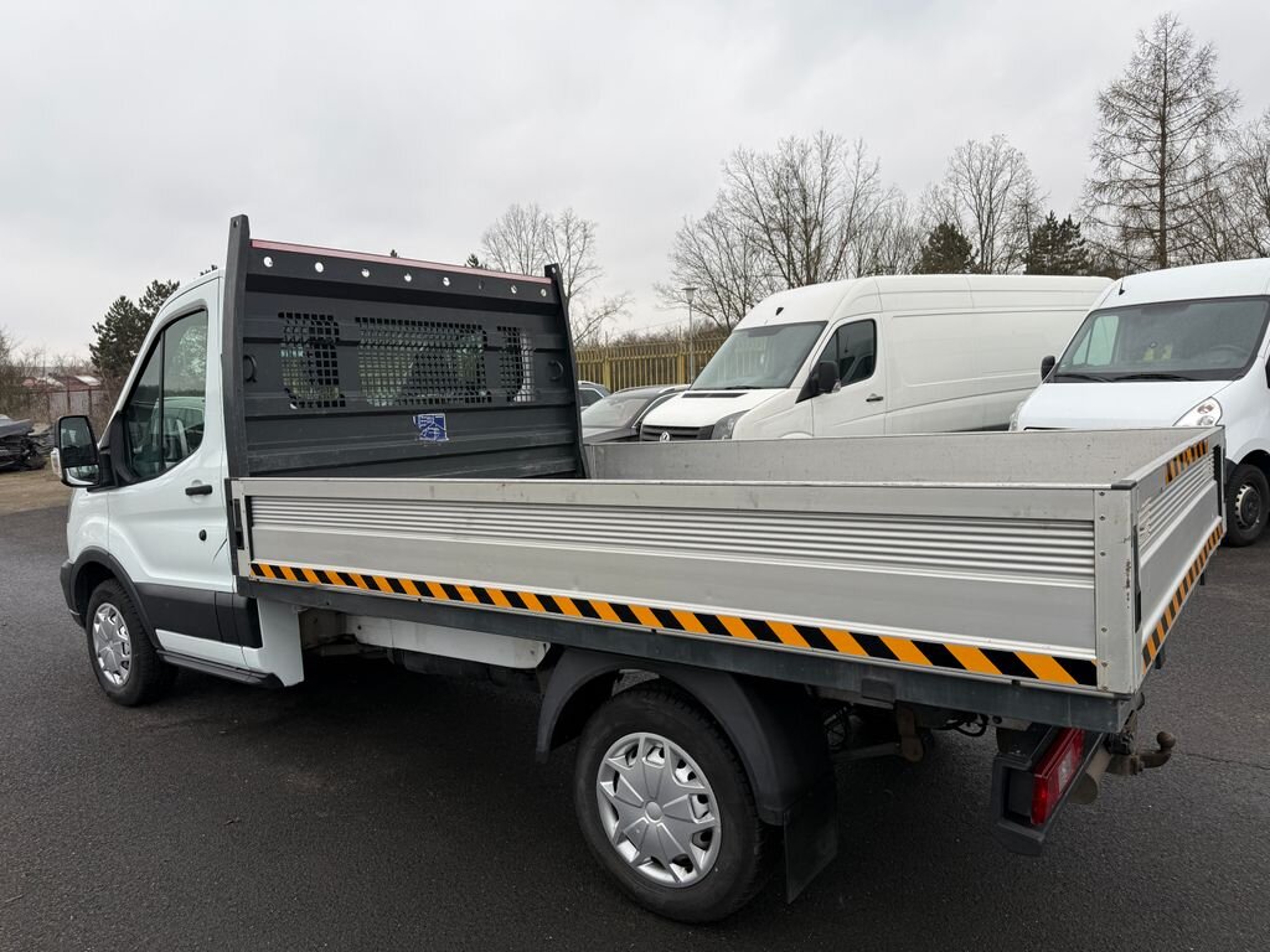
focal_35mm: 24
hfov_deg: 71.6
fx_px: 881
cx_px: 635
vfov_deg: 56.8
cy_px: 476
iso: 80
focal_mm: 6.76
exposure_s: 1/660
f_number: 1.78
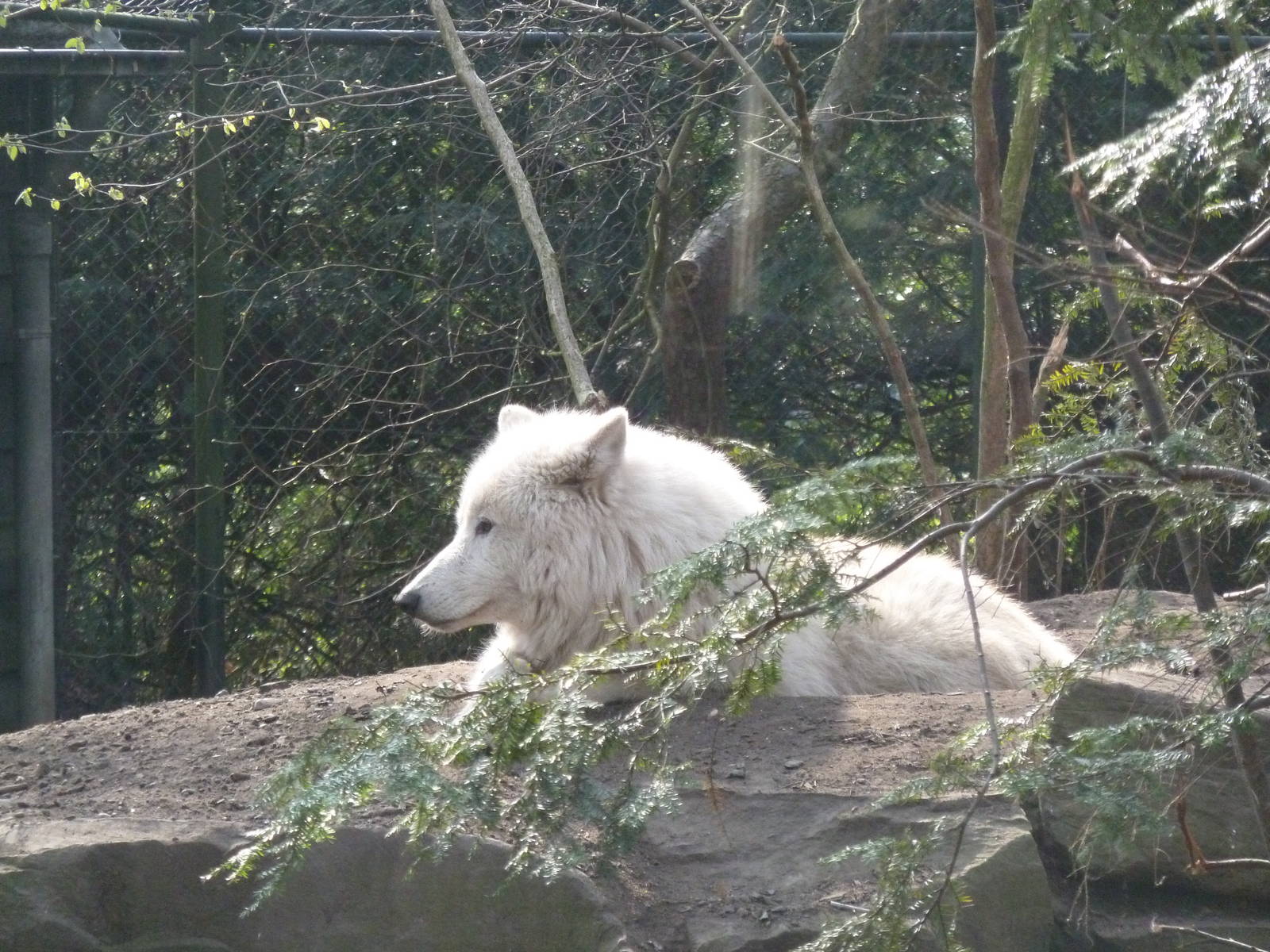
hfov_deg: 8.8
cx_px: 635
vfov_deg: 6.6
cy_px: 476
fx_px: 8255
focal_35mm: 225
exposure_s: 1/320
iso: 500
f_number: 4.6
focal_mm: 37
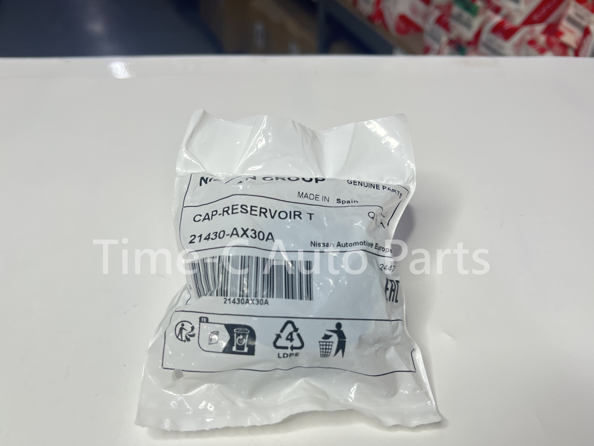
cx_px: 292
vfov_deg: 46.7
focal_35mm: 30
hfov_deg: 60.0
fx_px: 515
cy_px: 255
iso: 80
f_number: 1.5
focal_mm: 5.7
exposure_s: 1/100
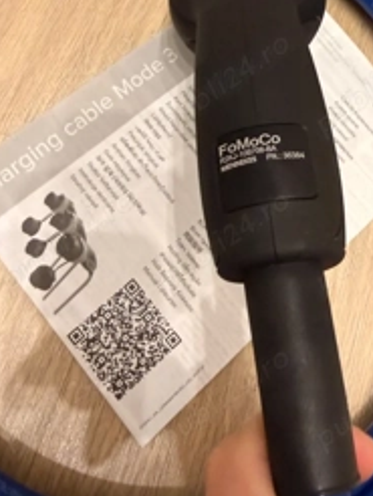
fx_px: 559
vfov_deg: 45.7
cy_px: 109
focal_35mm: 39
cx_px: 264
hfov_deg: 36.3
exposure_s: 1/50
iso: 200
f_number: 2.2
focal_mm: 2.22
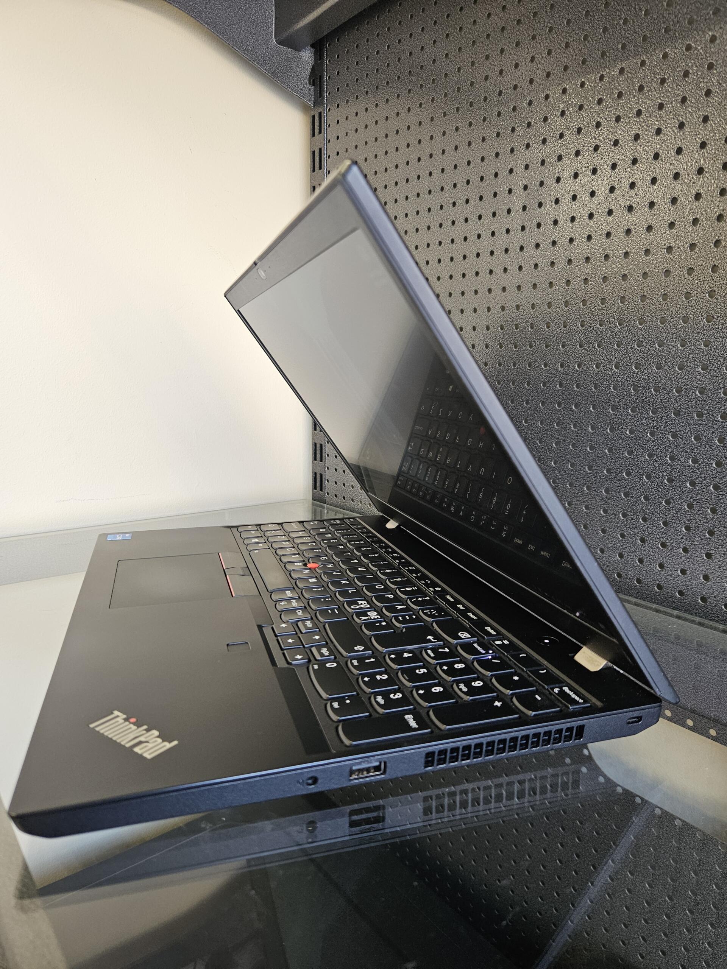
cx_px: 364
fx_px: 644
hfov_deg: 58.9
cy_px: 484
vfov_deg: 73.9
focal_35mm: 23
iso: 250
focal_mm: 5.4
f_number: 1.8
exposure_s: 1/100
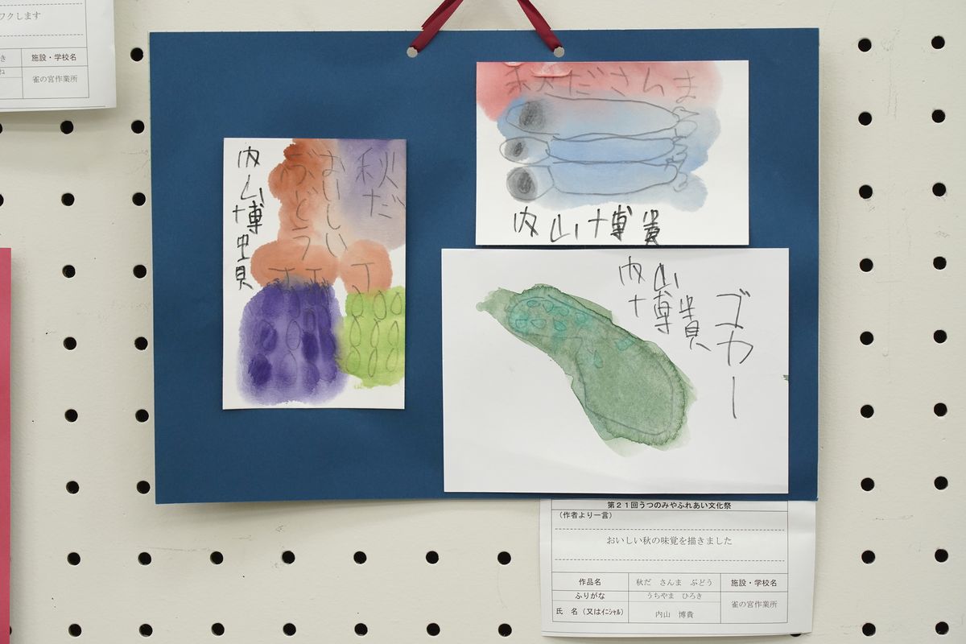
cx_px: 483
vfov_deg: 13.0
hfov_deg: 19.5
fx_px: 2817
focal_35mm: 105
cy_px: 322
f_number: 8
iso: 3200
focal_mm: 105
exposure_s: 1/50
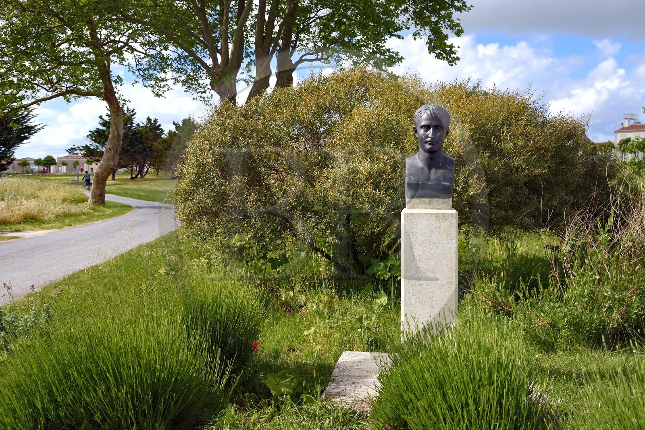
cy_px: 215
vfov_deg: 35.0
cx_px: 322
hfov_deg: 50.7
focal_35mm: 38
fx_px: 681
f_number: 7.1
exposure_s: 1/800
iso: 200
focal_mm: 38
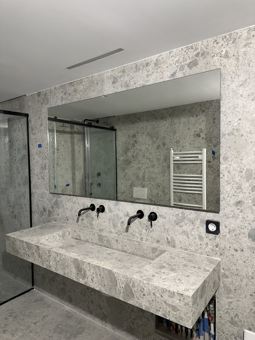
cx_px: 128
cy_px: 170
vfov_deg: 71.6
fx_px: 236
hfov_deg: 56.8
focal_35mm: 24
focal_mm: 6.86
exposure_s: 1/100
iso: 125
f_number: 1.78
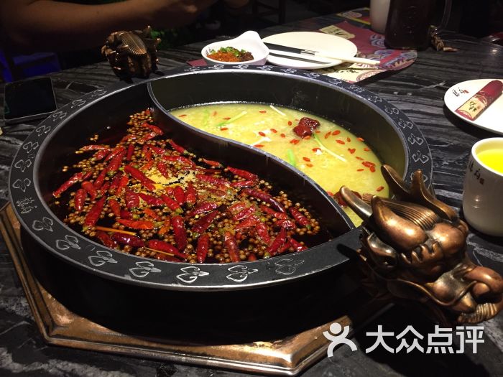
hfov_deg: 61.7
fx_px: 421
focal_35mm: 29
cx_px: 252
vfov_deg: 48.2
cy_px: 188
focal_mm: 4.15
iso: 125
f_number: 2.2
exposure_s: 1/30
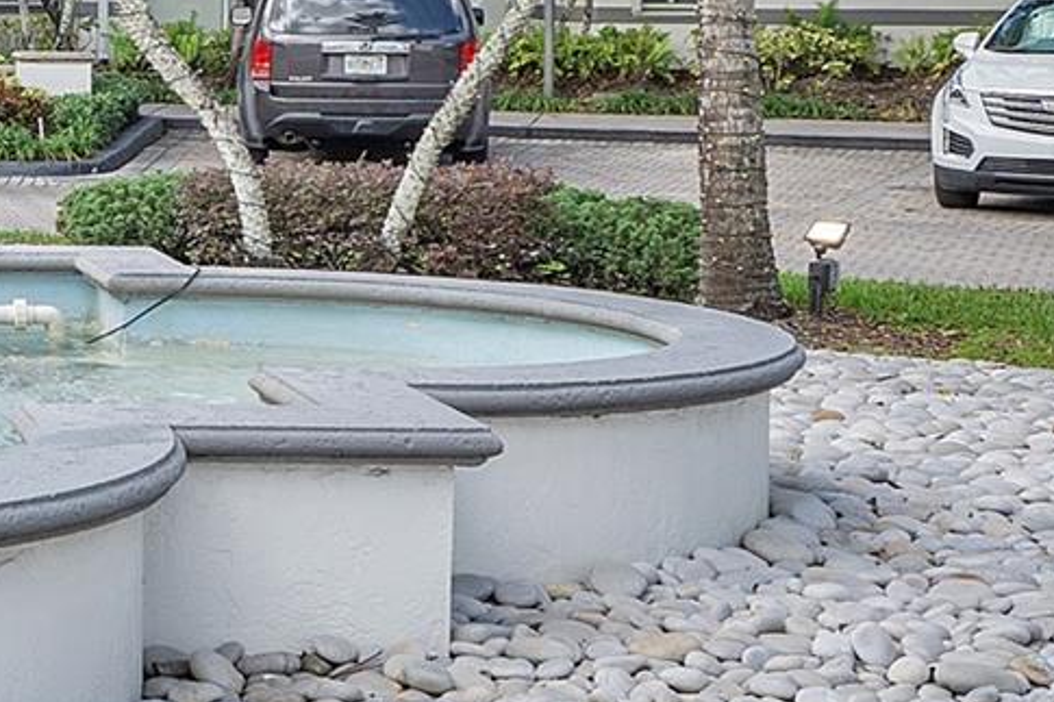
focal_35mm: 99
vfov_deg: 13.7
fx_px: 2897
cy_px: 39
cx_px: -465
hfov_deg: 18.5
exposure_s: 1/125
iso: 250
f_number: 8
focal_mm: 20
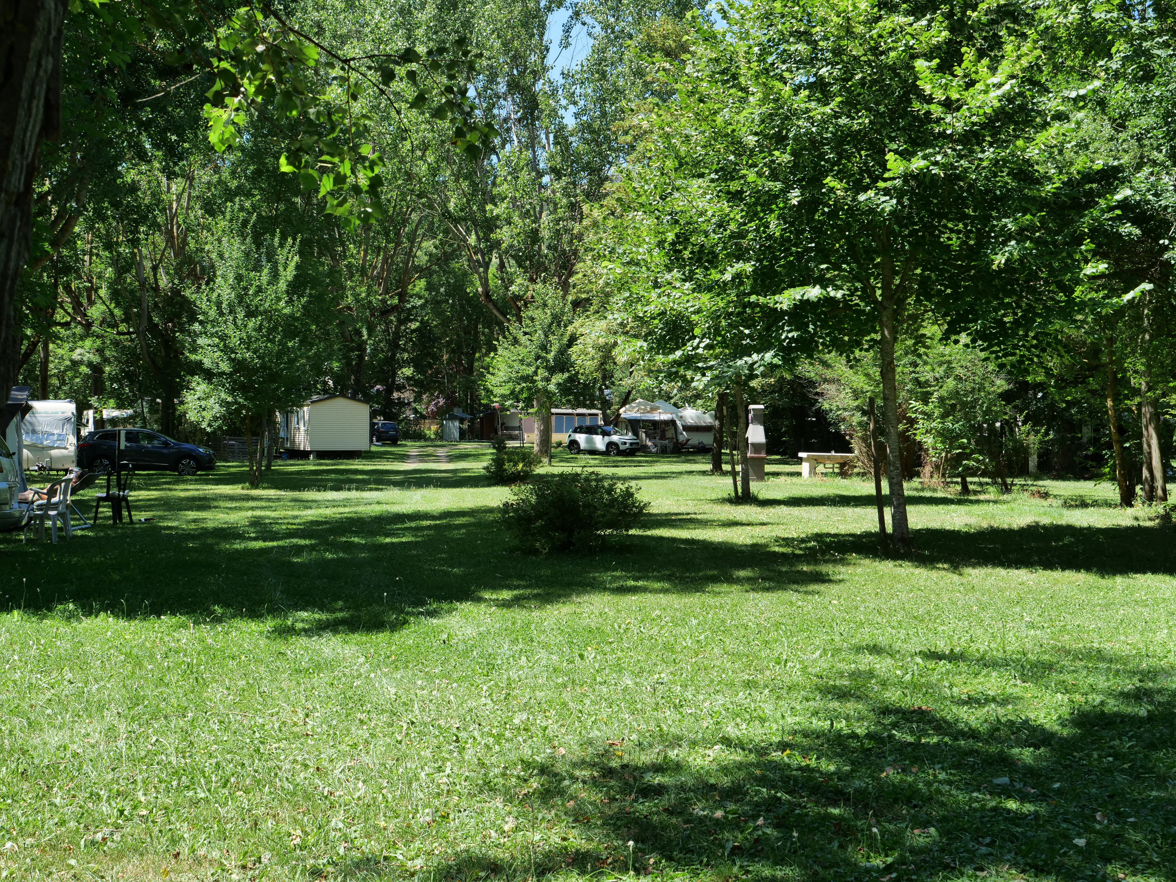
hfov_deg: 42.9
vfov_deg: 32.9
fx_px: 1495
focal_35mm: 44
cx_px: 588
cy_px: 441
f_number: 5.6
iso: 200
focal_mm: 22
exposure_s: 1/320
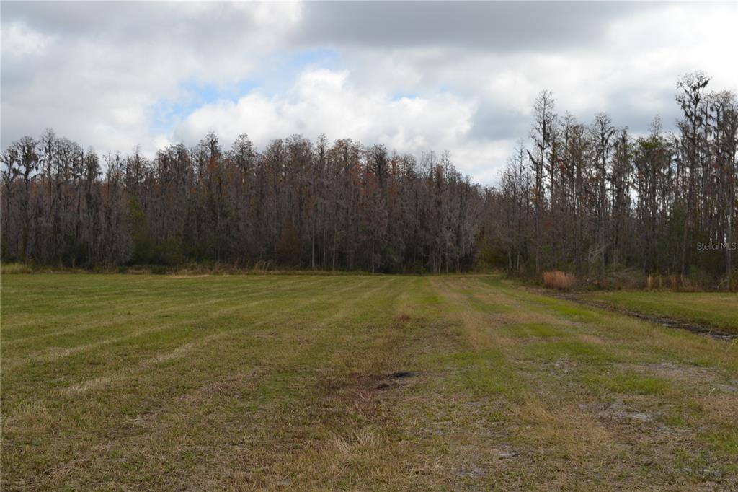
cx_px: 369
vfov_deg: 26.5
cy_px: 246
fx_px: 1045
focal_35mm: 51
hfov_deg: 38.9
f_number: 10
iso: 100
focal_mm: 34
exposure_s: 1/200
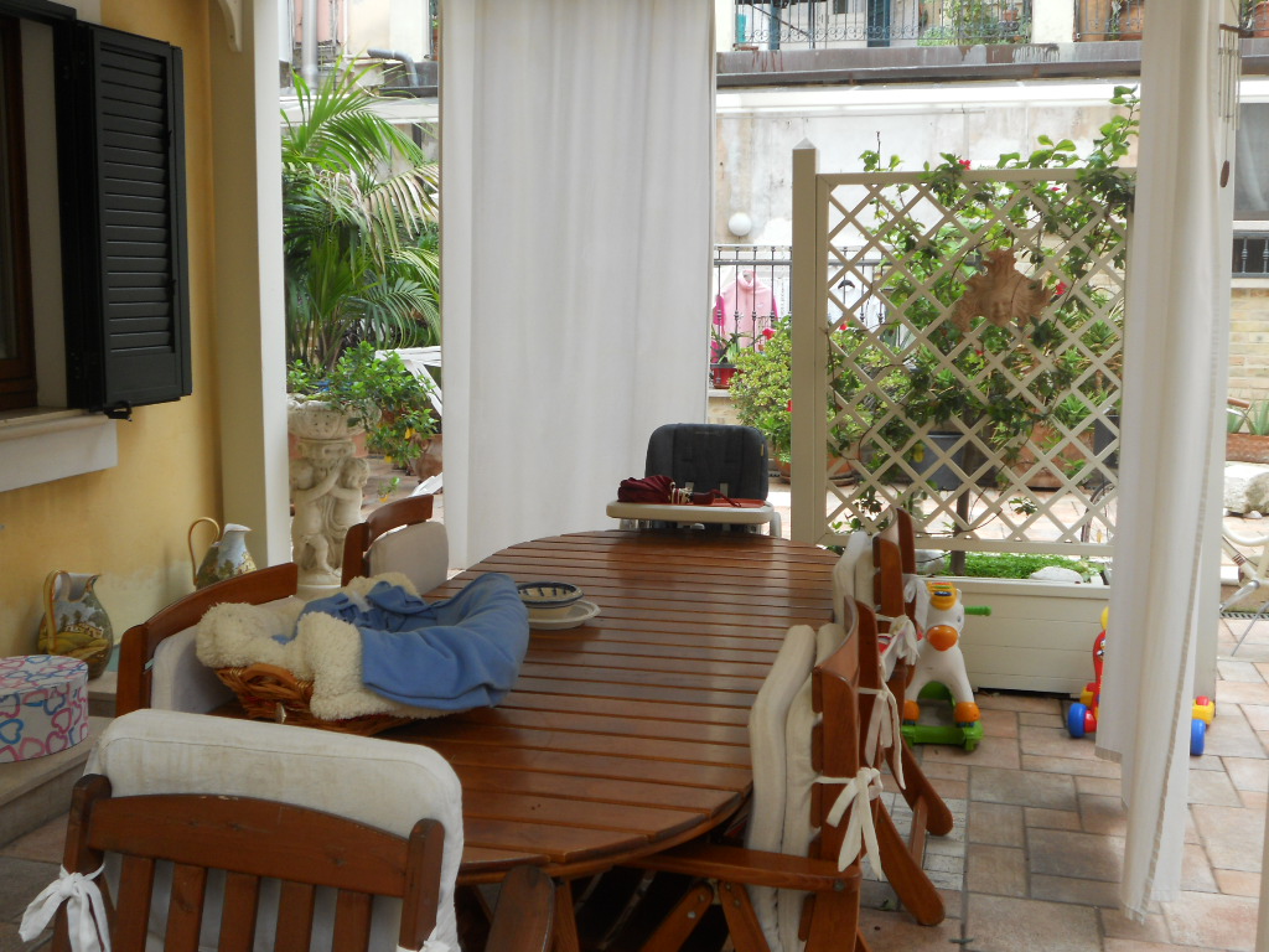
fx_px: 1393
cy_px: 476
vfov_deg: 37.7
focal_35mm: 38
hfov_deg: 49.0
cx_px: 634
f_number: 3.9
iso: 80
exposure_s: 1/50
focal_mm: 6.9
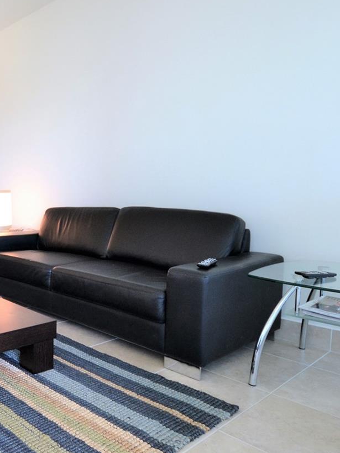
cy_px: 227
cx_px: 40
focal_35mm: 31
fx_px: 405
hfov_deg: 42.1
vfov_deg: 58.4
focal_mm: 11
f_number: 3.5
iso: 800
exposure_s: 1/60
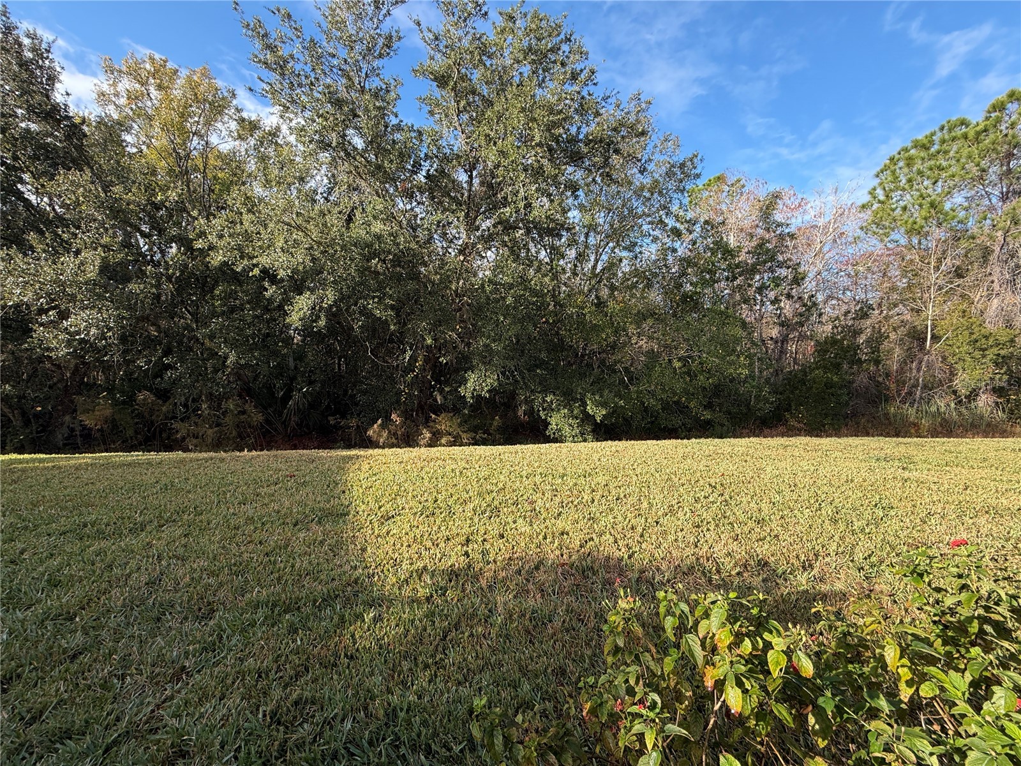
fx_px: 413
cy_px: 383
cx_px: 510
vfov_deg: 85.7
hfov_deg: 102.1
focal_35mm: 14
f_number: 2.2
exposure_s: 1/502
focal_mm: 2.22
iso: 50
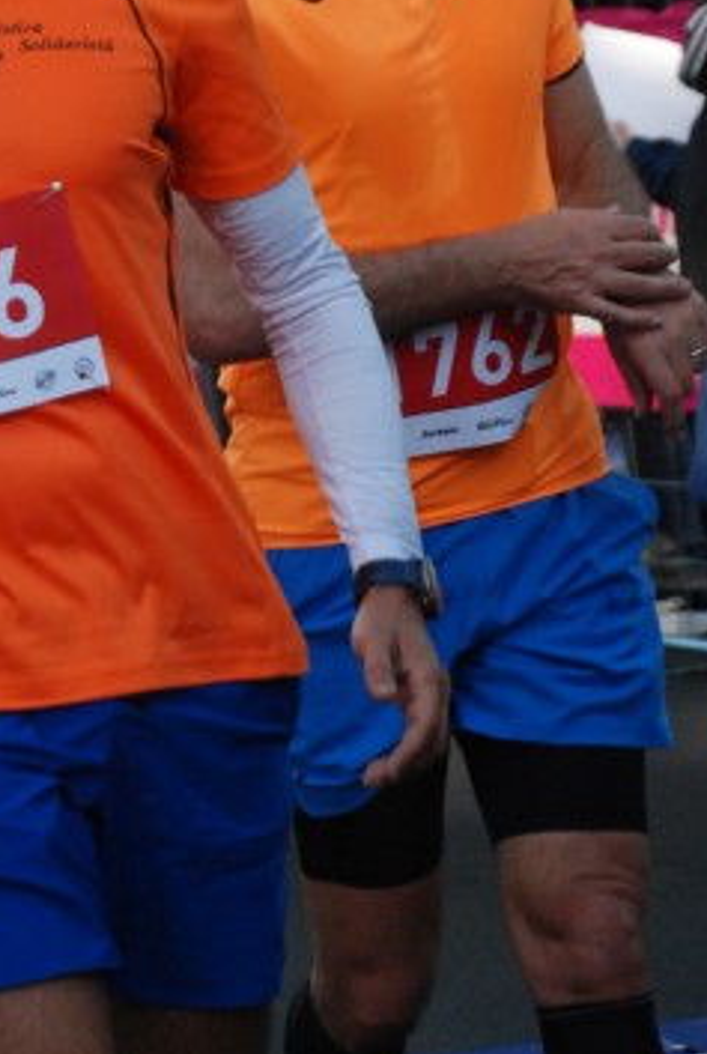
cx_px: 216
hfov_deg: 6.8
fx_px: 5980
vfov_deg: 10.0
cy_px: 299
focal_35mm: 204
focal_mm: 80
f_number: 5.6
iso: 1000
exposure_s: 1/400
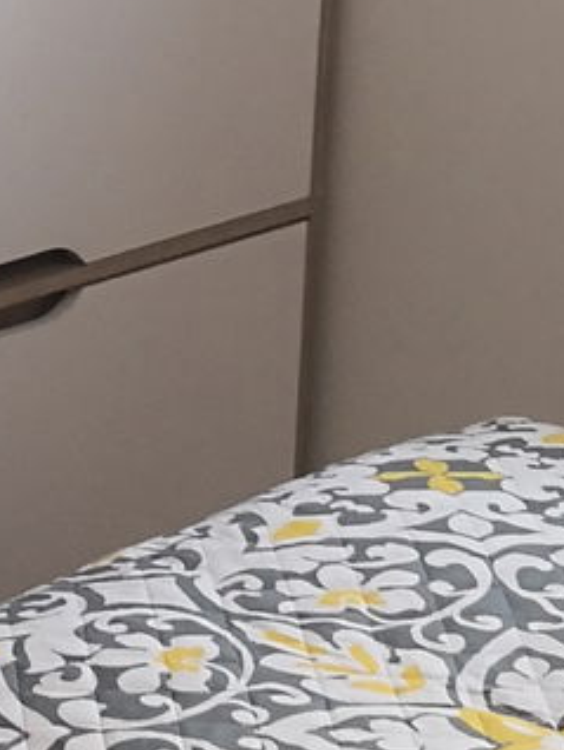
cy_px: -164
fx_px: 3927
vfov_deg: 10.7
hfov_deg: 8.0
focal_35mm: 181
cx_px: -366
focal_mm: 3.95
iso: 64
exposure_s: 1/50
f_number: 1.6
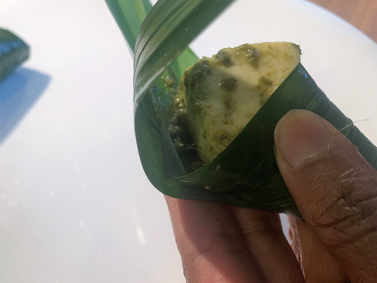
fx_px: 283
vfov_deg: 53.1
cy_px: 142
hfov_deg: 67.3
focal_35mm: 26
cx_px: 188
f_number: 1.8
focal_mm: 4.25
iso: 50
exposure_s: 1/50
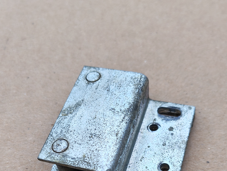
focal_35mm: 48
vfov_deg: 29.4
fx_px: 315
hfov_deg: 39.7
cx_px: 116
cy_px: 142
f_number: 1.8
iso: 100
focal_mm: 5.56
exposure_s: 1/1077
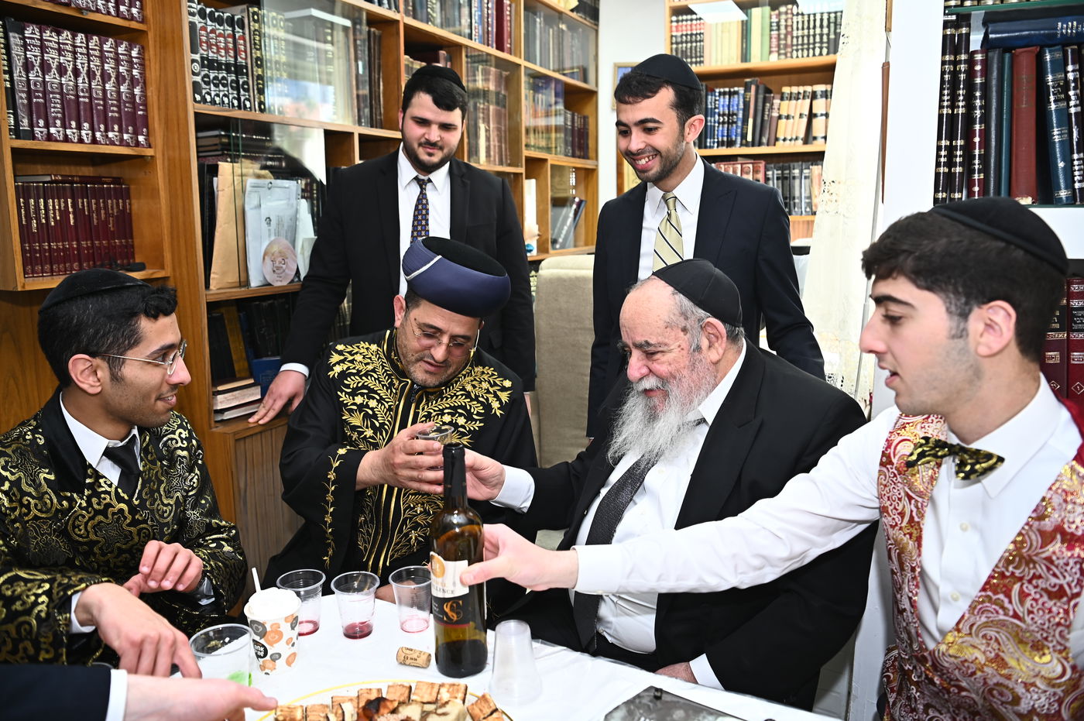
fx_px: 842
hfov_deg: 65.5
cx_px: 542
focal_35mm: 28
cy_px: 360
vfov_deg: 46.3
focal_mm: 28
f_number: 4
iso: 250
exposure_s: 1/100
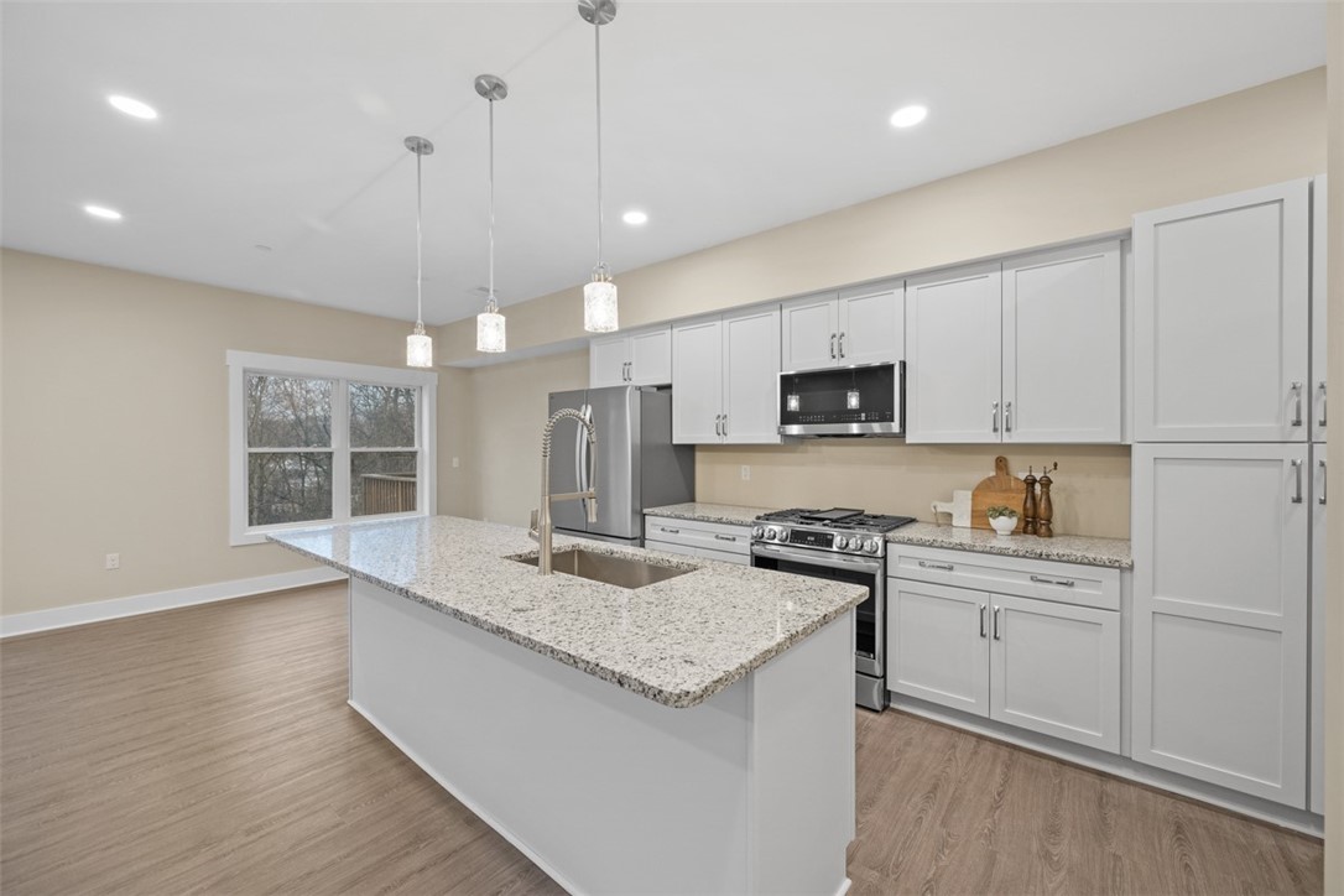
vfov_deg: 81.2
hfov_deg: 104.3
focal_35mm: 14
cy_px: 448
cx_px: 672
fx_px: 523
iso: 1250
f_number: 8
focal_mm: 14
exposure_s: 1/2.5
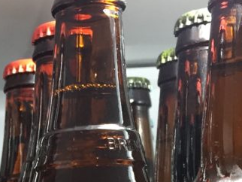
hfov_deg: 17.1
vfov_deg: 13.0
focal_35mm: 108
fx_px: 756
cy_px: 274
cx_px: -76
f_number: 2.2
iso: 100
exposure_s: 1/30
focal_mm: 4.15
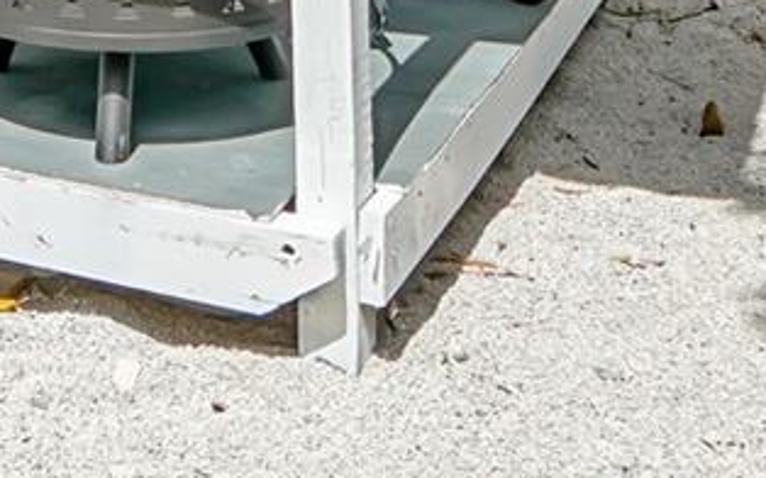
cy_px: -488
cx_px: -83
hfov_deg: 24.6
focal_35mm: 78
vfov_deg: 14.0
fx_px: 1628
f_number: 10
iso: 160
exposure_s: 1/500
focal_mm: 10
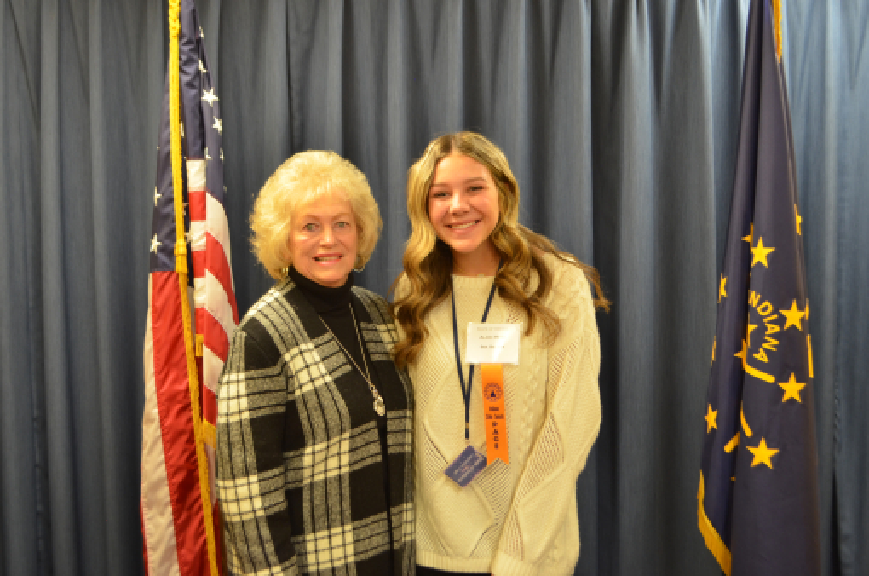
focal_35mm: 42
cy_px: 288
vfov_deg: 31.8
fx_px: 1012
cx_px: 434
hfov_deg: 46.5
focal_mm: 28
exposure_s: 1/15
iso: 560
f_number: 4.5
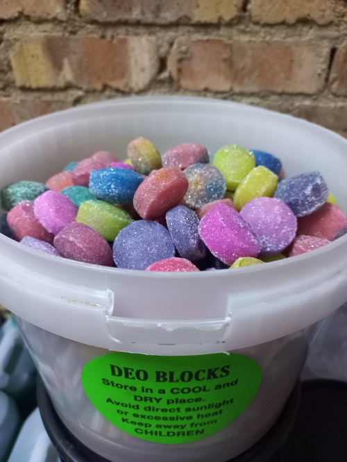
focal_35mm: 25
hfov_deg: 54.9
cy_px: 231
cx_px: 174
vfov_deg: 69.4
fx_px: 334
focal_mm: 4.6
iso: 640
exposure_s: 1/25
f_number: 1.8
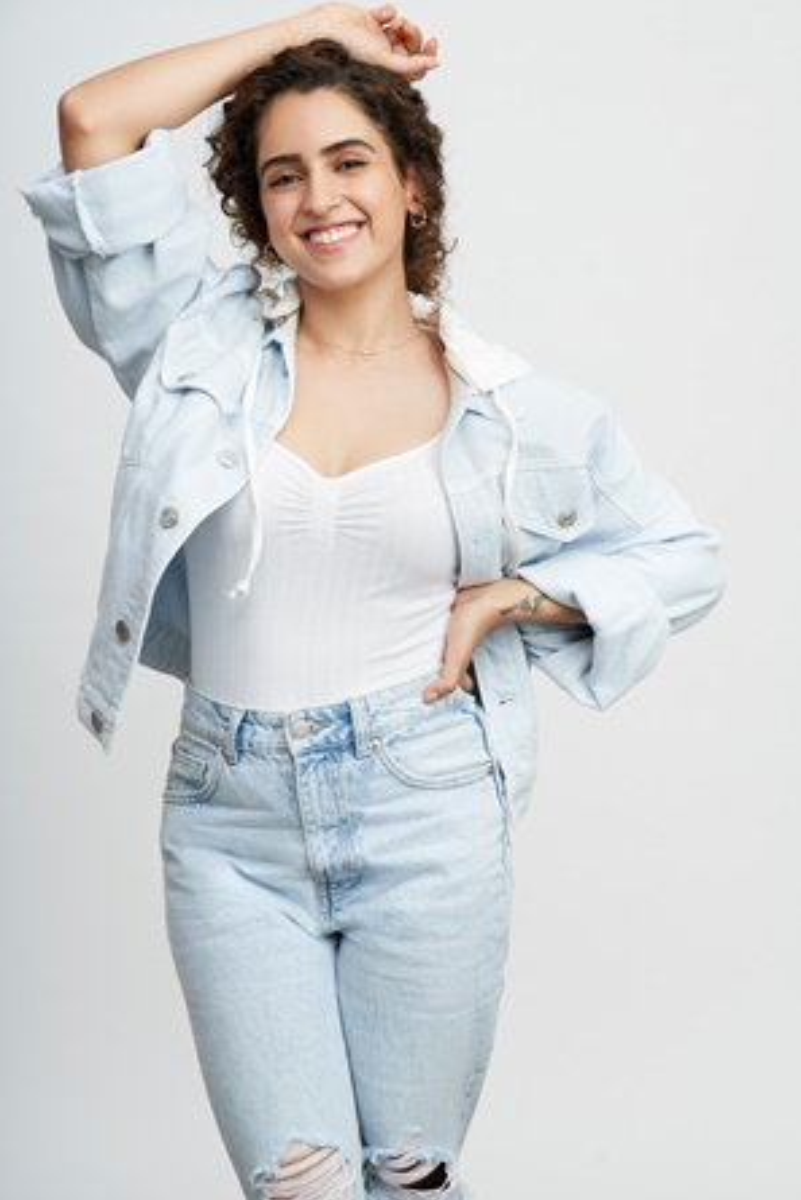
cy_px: 604
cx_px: 402
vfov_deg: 23.6
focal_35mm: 86
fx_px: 2868
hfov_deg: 15.9
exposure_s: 1/160
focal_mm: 85
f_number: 8
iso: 200
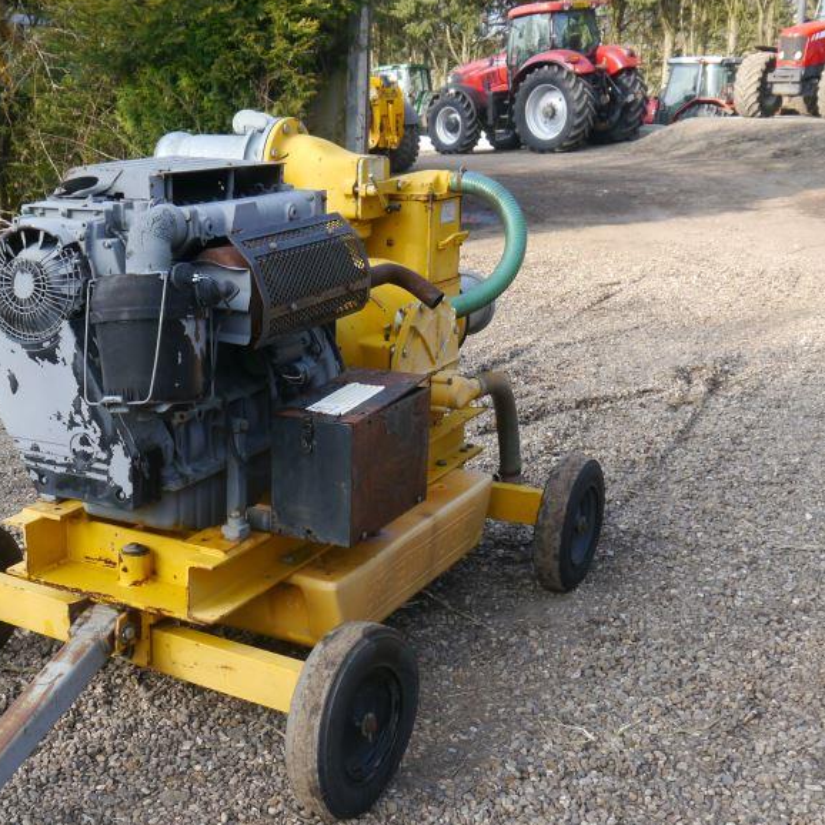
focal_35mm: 47
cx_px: 264
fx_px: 1267
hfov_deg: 35.6
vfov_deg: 35.8
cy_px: 525
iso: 160
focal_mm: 15
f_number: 5
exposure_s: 1/160
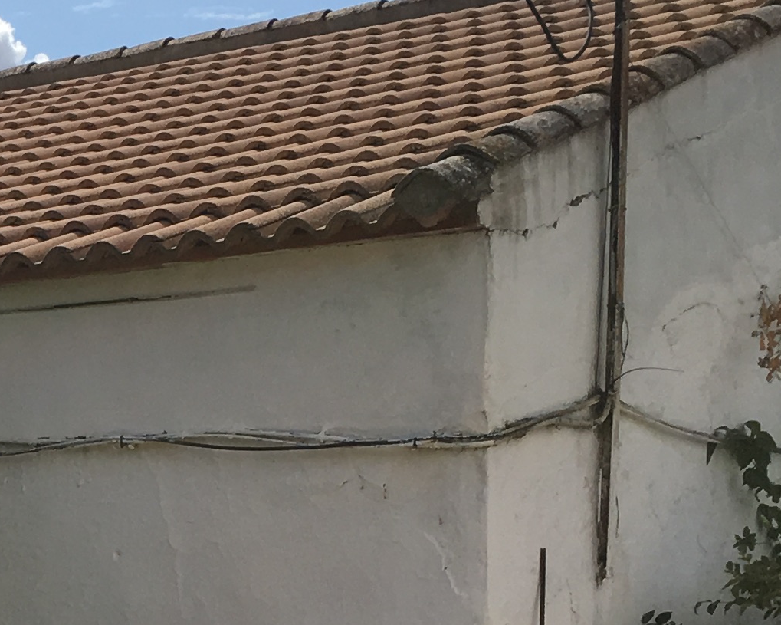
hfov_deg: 15.9
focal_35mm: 112
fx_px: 2589
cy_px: 730
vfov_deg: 13.4
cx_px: -353
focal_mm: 4.15
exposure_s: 1/2404
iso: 25
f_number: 2.2
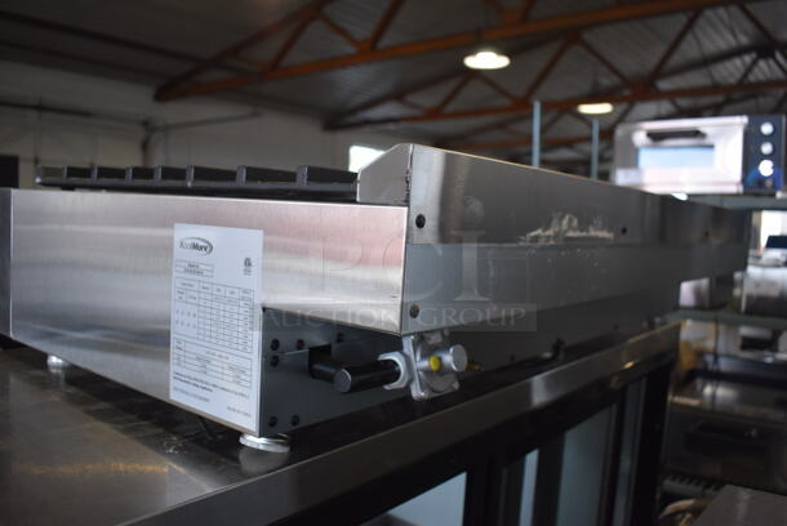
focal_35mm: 30
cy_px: 263
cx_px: 394
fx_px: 656
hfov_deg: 61.9
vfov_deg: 43.7
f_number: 3.8
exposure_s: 1/250
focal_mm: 20
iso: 800
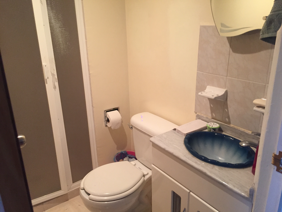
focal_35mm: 29
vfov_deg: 48.2
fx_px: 236
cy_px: 106
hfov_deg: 61.7
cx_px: 141
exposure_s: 1/30
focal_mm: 4.15
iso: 160
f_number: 2.2
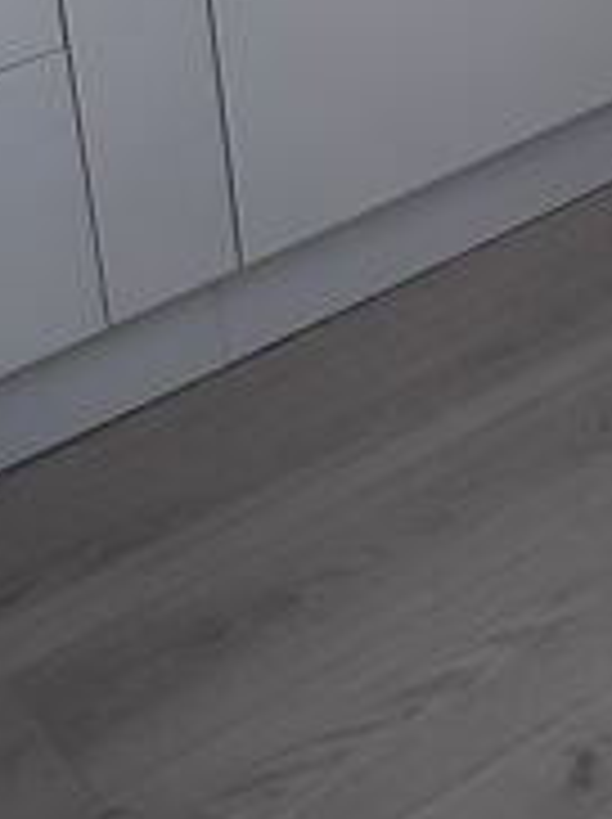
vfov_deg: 18.4
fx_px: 2245
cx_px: 684
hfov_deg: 15.1
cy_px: -396
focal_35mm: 95
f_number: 1.9
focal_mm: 3.6
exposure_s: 1/100
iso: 80
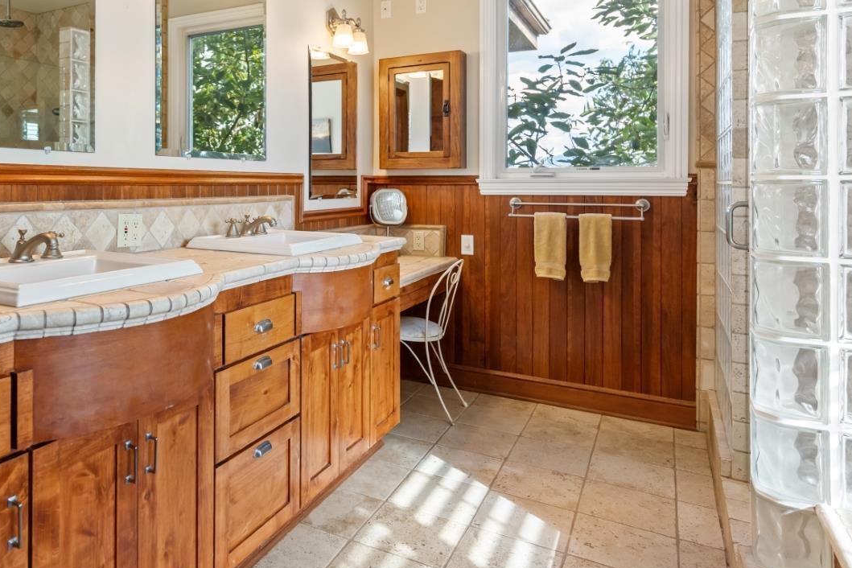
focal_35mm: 26
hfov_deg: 67.0
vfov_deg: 48.7
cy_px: 189
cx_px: 266
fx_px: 615
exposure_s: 1/250
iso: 1250
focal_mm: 17
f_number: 3.5
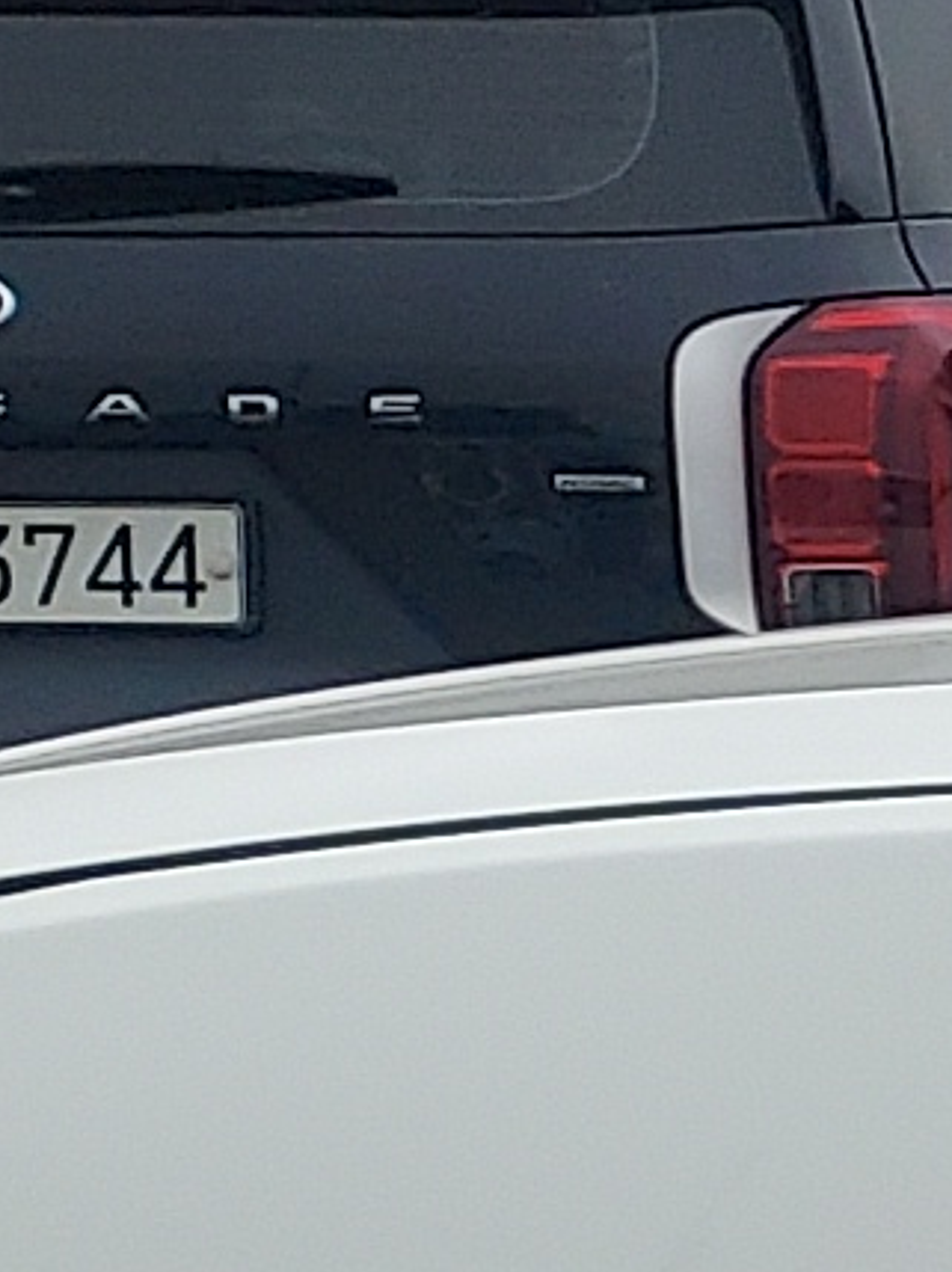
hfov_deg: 5.4
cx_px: 4377
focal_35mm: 224
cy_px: 1738
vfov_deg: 8.7
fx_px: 8226
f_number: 1.8
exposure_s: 1/421
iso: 40
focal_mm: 4.6
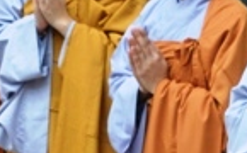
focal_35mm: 284
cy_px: 128
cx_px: 232
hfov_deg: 7.4
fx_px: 1908
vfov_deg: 4.6
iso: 400
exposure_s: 1/50
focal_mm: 42
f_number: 5.3
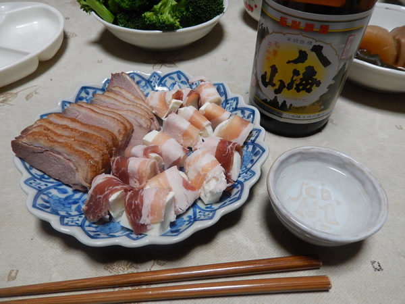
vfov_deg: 54.9
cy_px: 152
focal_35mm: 25
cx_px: 202
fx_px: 292
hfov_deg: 69.4
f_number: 3.4
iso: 220
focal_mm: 4.5
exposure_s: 1/30
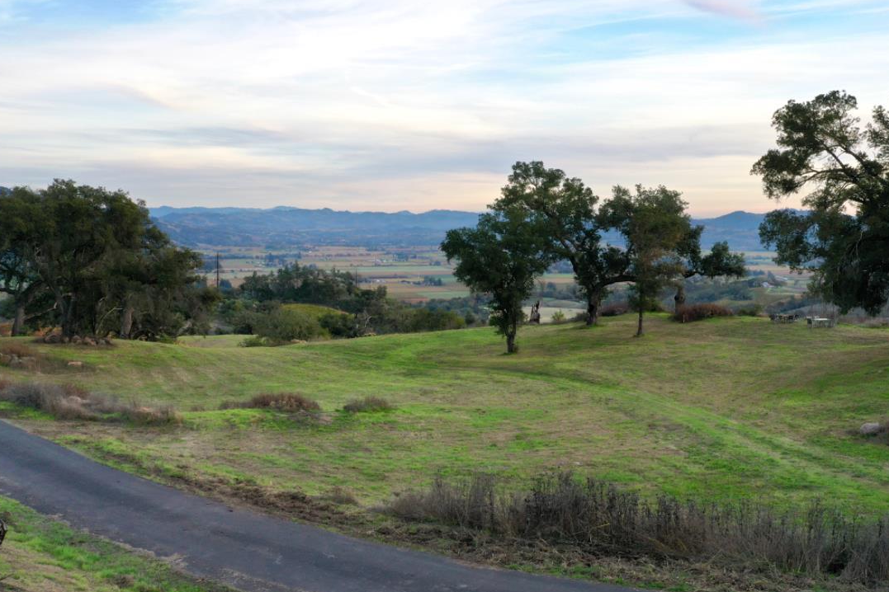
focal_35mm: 39
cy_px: 317
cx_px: 515
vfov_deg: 34.2
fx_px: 963
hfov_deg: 49.4
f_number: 6.3
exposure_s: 1/40
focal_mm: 10.26
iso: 100
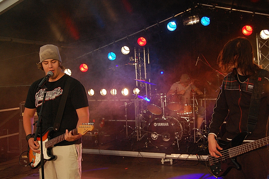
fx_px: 358
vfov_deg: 28.0
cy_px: 90
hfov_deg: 41.1
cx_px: 134
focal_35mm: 48
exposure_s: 1/200
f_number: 7.1
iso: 800
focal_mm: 32
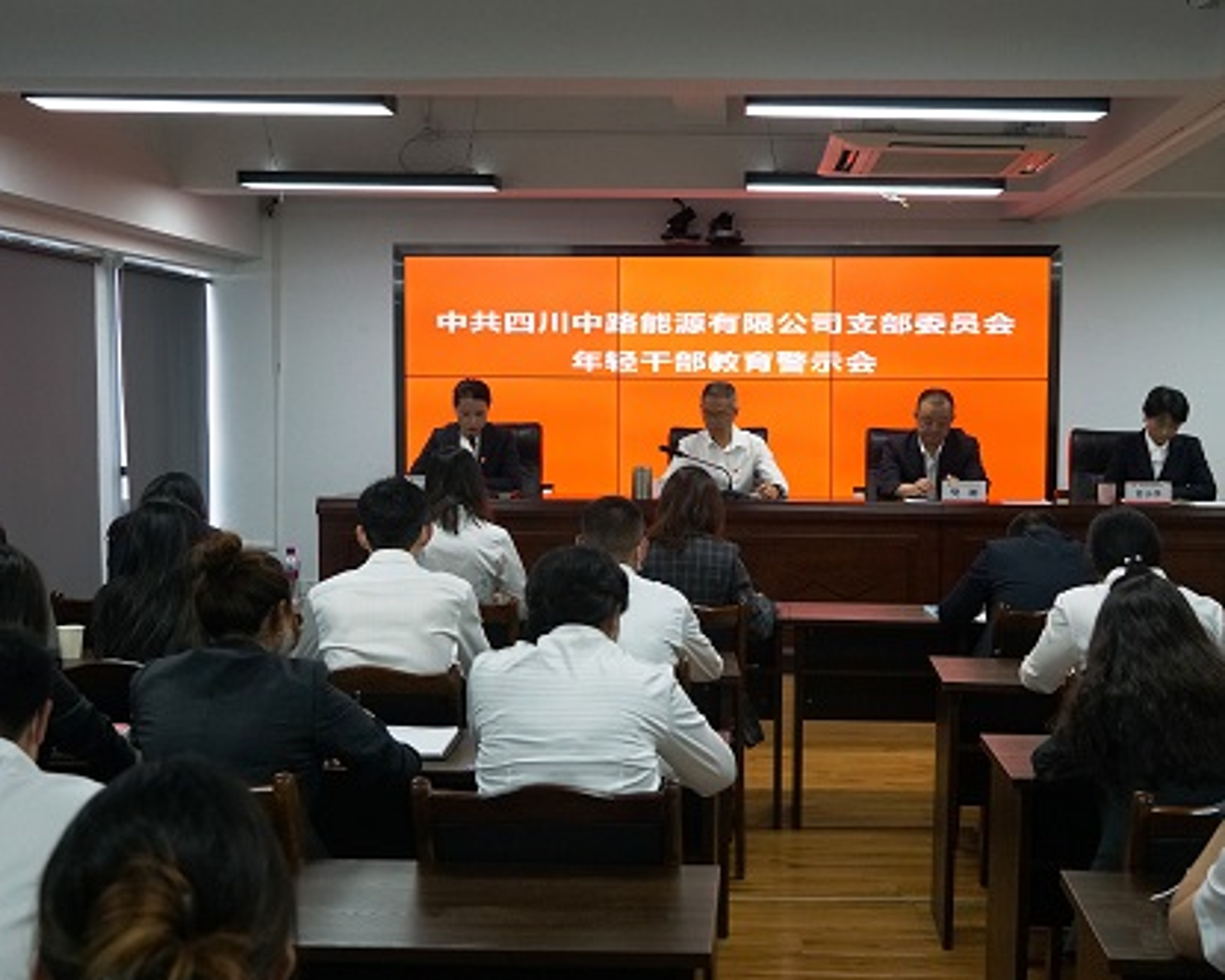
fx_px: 1631
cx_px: 708
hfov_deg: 41.0
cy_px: 487
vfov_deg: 33.4
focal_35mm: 45
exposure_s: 1/160
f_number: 4
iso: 1600
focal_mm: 26
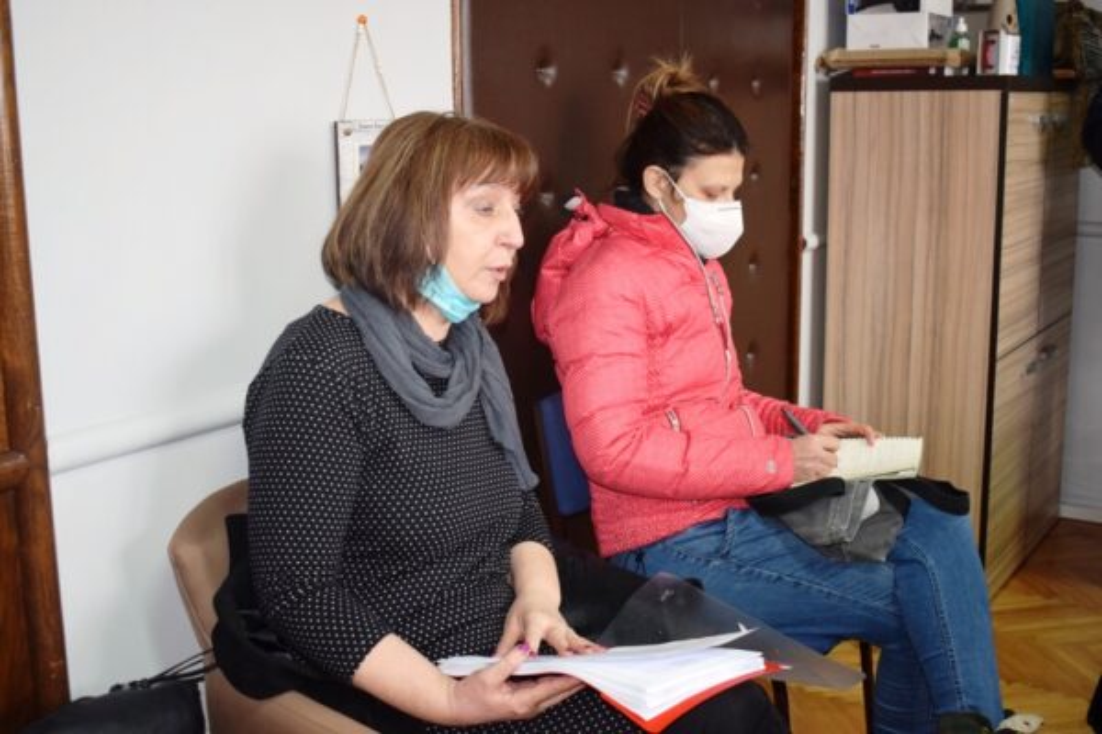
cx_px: 551
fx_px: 1286
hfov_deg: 46.4
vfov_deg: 31.9
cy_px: 367
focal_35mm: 42
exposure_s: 1/60
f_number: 4.2
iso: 1100
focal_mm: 28
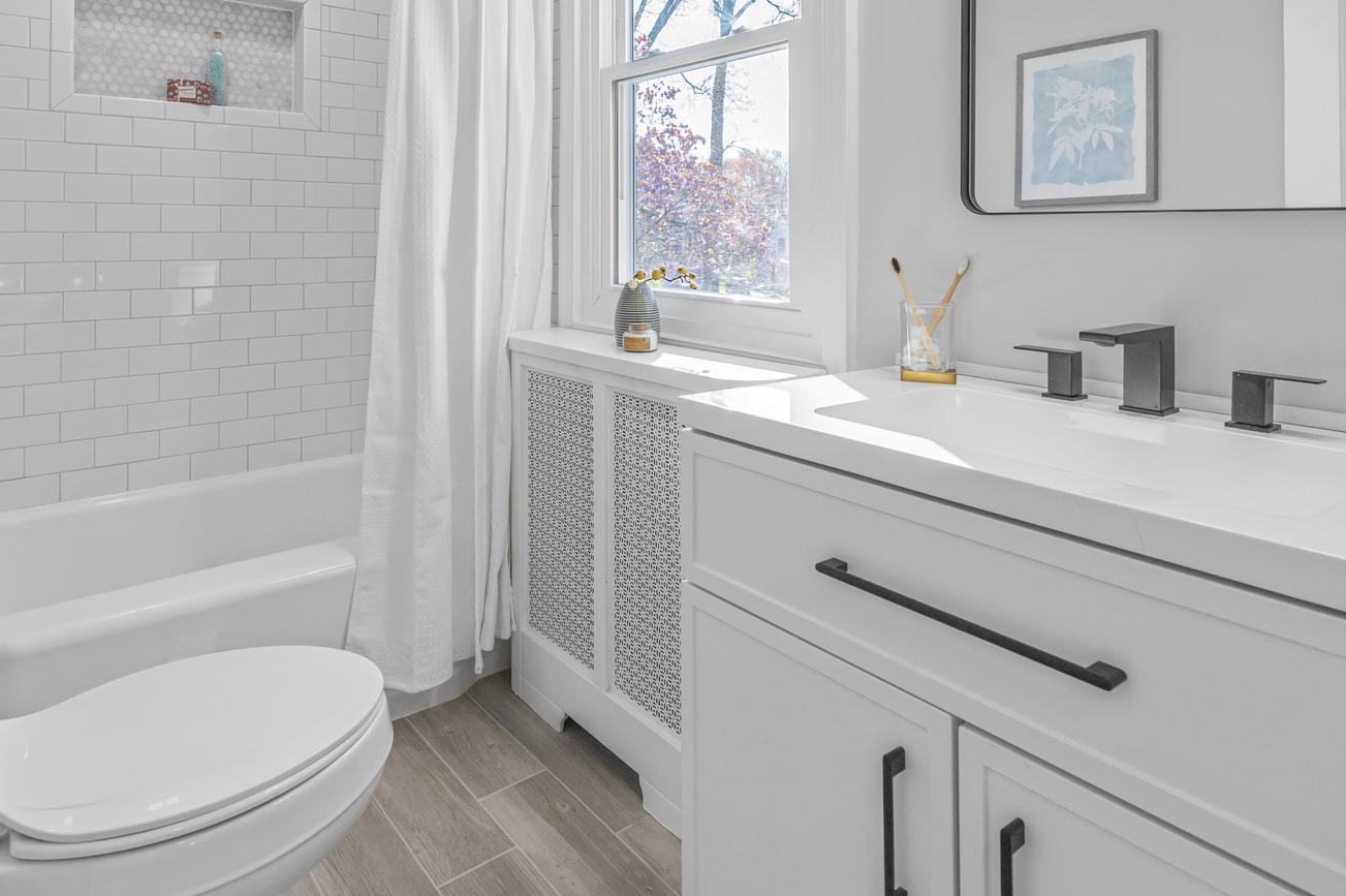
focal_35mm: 22
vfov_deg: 54.5
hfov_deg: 78.2
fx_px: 822
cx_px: 576
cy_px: 224
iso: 1600
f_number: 8
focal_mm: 14
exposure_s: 1/400
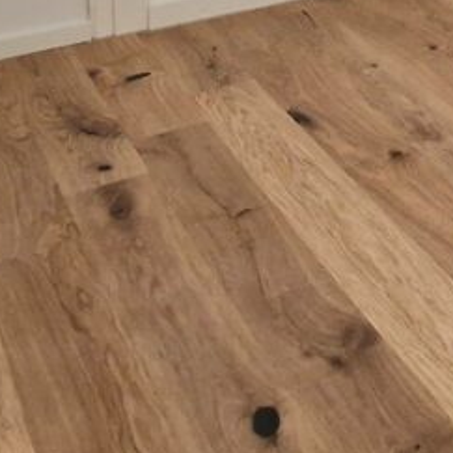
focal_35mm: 68
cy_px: -321
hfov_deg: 21.2
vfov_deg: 19.9
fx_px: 1007
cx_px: 688
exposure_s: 1/50
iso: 400
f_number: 2.2
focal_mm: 2.2
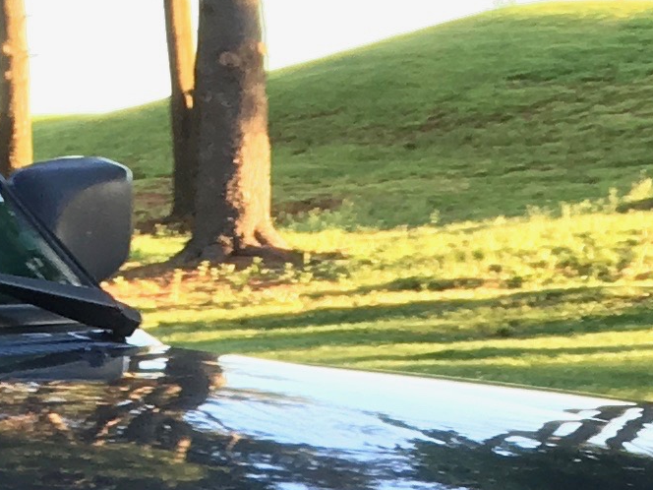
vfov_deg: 7.9
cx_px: 18
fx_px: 3320
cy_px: 1121
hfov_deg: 11.1
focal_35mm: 176
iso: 25
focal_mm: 4.15
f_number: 2.2
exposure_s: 1/60
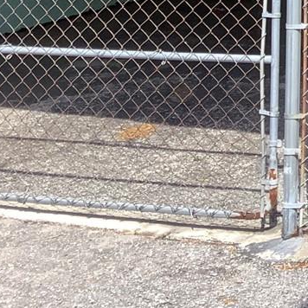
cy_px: -152
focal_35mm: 123
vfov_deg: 13.4
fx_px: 1238
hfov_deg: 12.3
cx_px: 640
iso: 25
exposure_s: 1/345
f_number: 2.4
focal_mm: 3.3
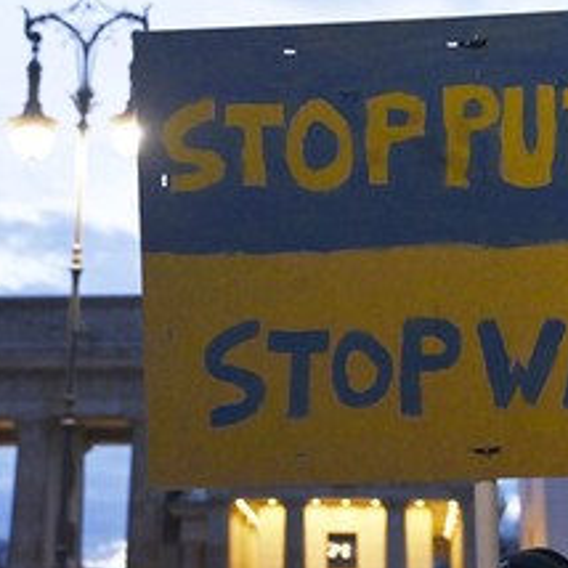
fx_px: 1597
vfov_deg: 20.1
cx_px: 280
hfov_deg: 20.2
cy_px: 212
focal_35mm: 86
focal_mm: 48
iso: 6400
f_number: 5
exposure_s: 1/200
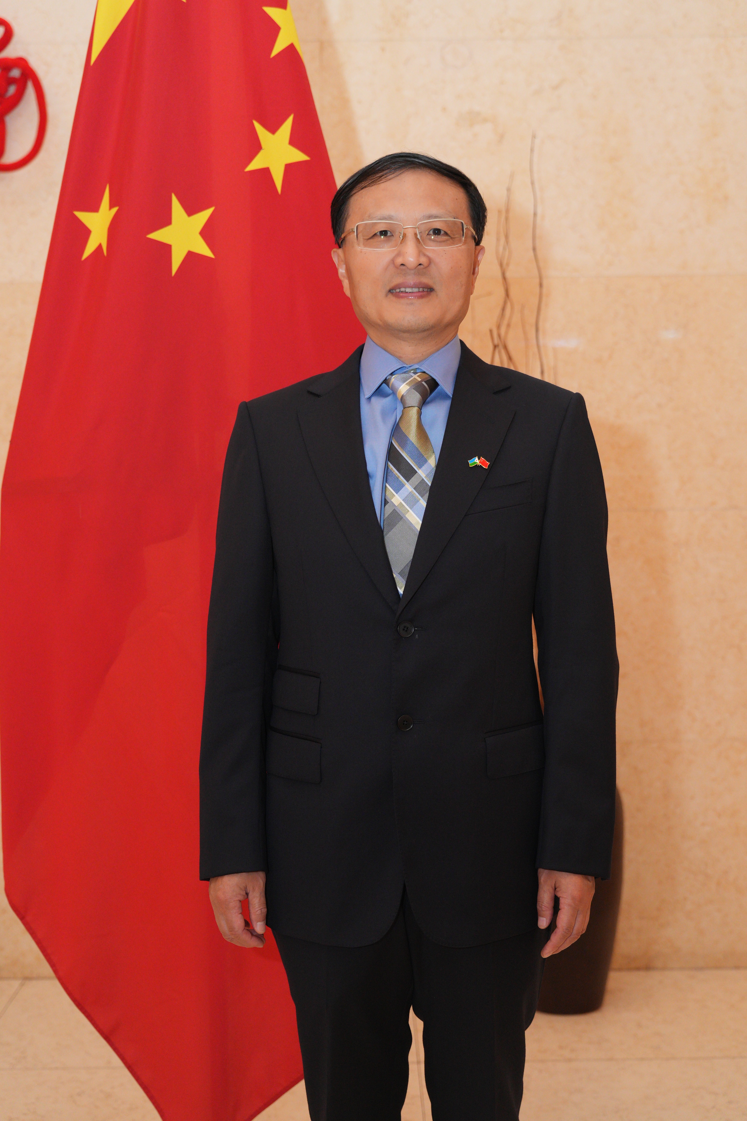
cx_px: 374
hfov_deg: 27.0
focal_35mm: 50
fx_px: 1556
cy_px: 560
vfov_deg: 39.6
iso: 2500
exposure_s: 1/100
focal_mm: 50
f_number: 4
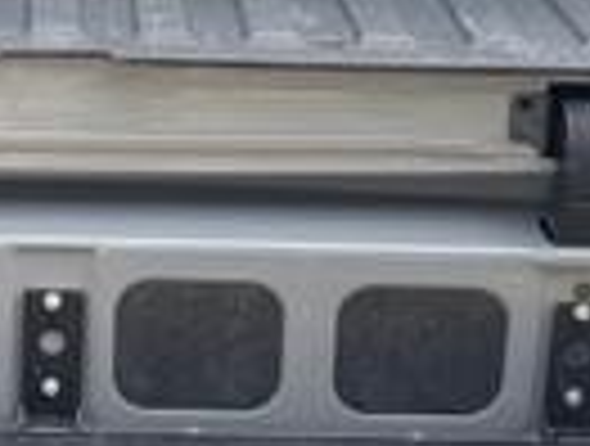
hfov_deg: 20.7
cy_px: -162
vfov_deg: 15.3
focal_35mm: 92
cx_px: 36
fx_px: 1572
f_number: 1.78
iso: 100
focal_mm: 6.76
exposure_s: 1/617
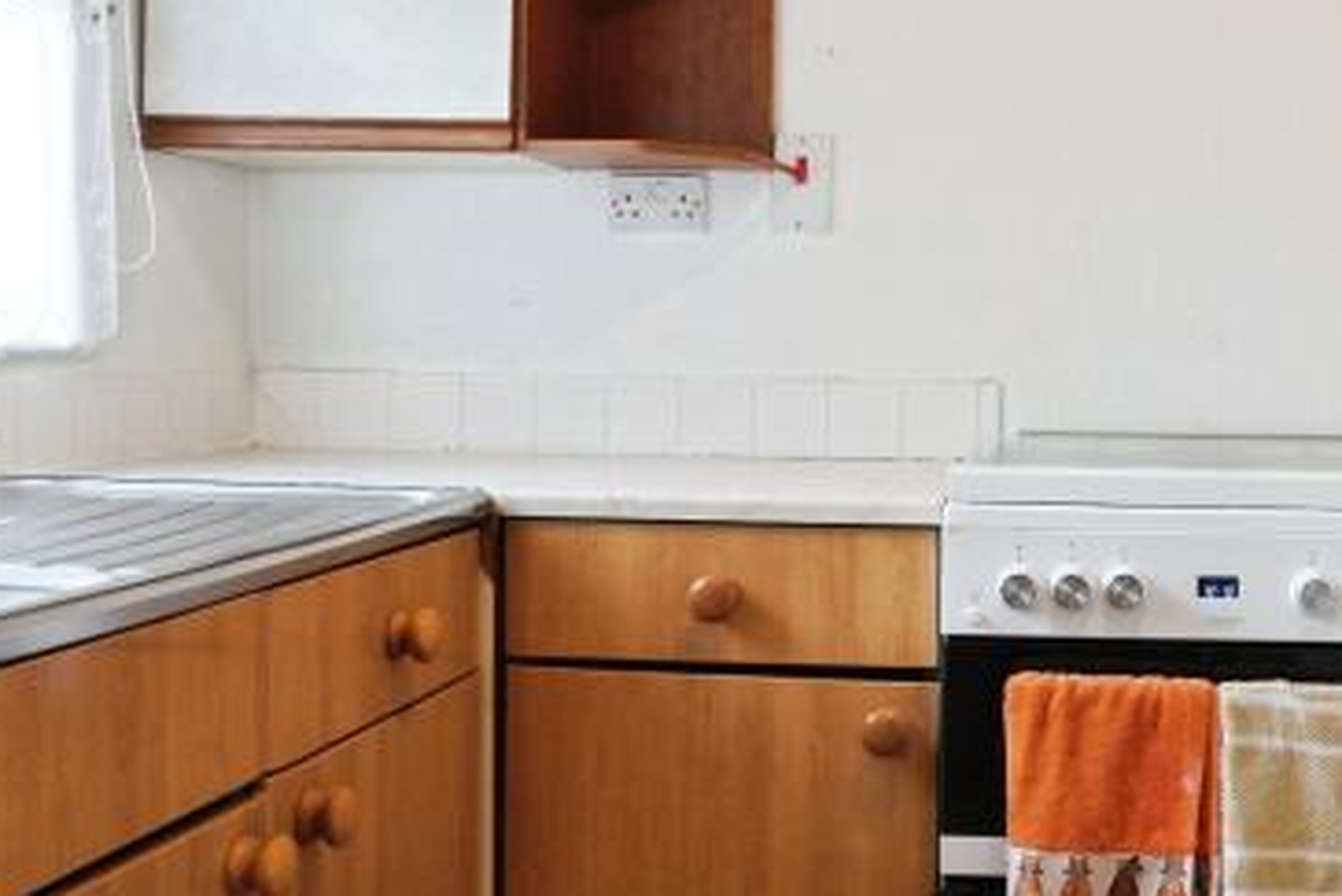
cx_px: 1099
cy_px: 301
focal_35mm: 45
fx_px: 1678
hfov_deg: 41.5
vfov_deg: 29.7
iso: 800
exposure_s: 1/25
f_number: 9
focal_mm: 16
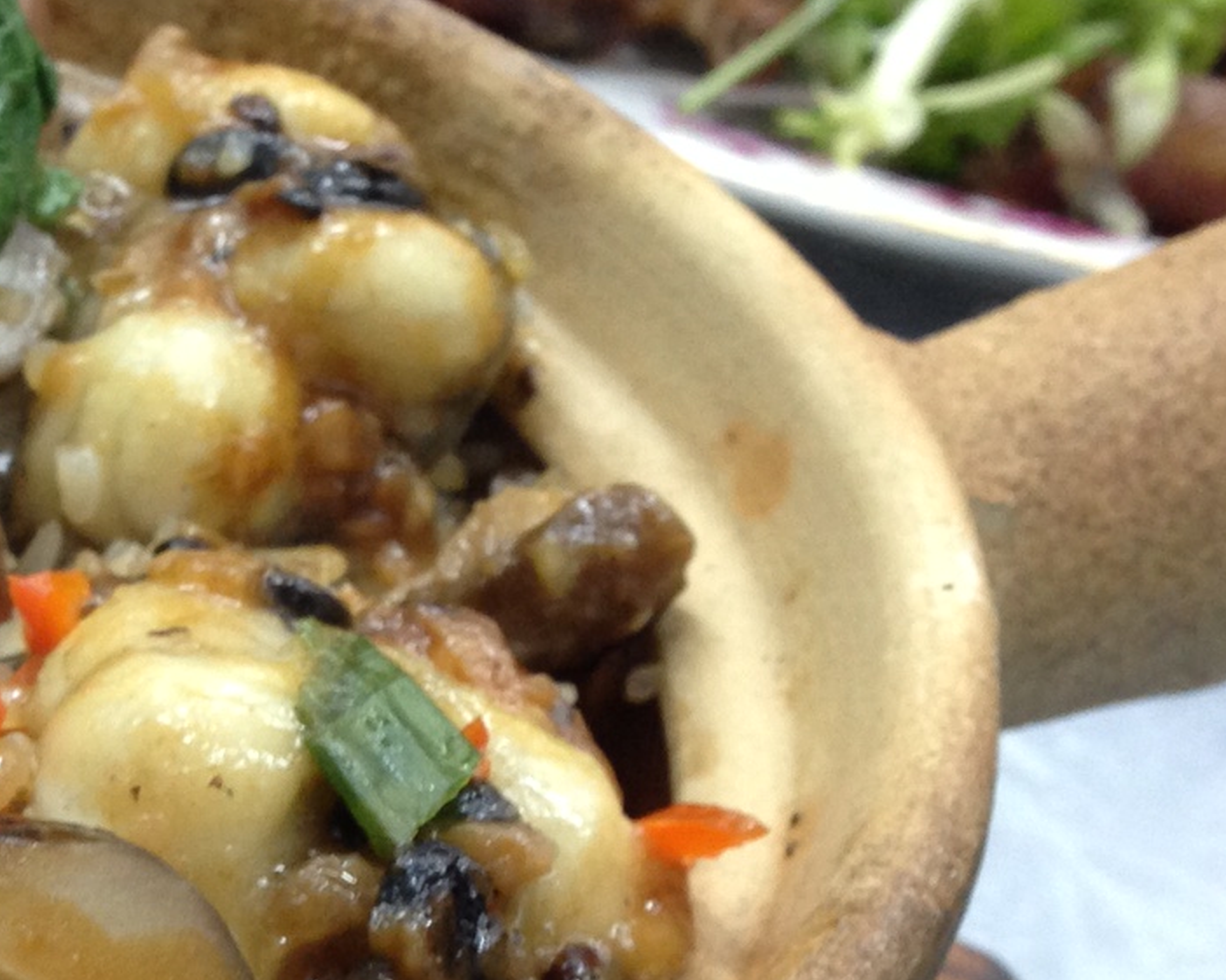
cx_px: -194
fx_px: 3409
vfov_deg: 16.3
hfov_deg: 19.4
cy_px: 763
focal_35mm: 94
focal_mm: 4.13
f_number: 2.4
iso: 125
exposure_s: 1/20
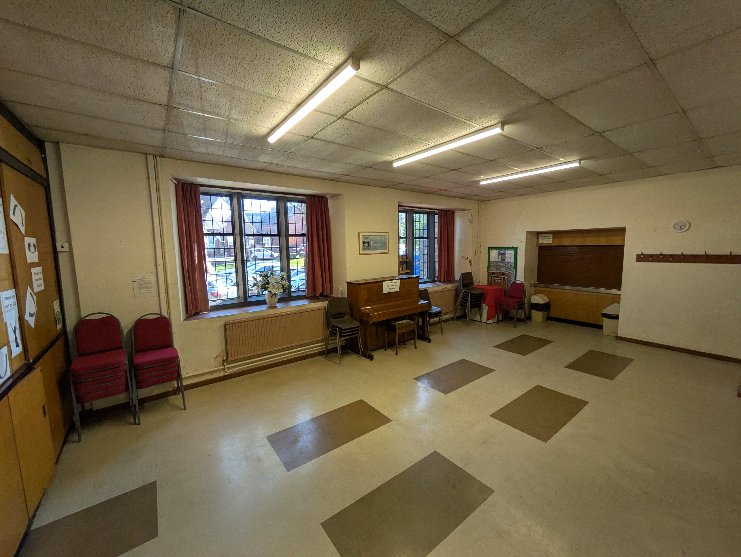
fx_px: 300
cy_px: 278
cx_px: 370
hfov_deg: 102.0
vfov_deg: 85.7
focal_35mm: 14
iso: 108
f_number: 2.2
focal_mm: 1.83
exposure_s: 1/209
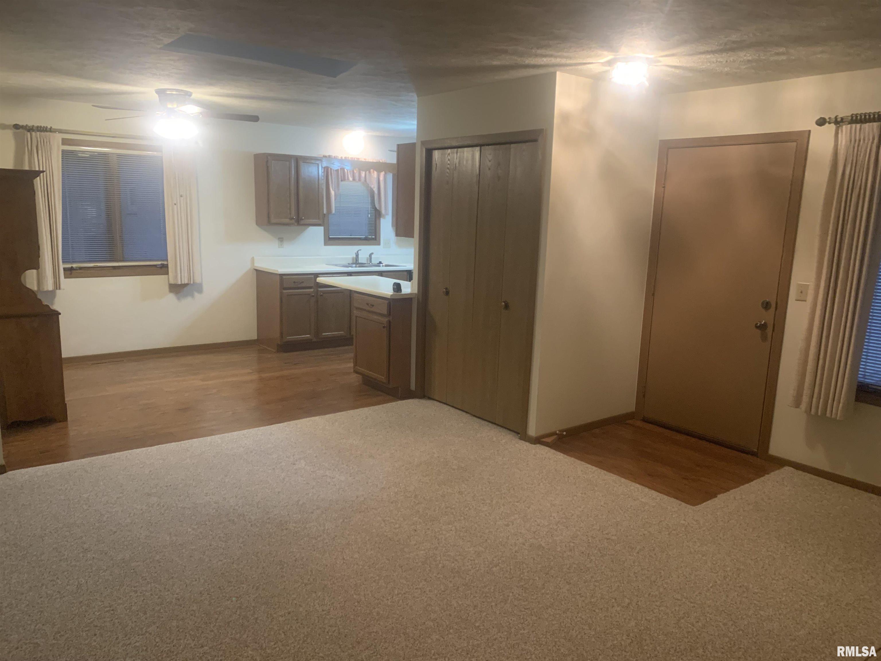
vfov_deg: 53.1
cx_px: 440
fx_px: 662
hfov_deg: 67.3
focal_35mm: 26
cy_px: 330
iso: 320
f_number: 1.8
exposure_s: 1/40
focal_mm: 4.25
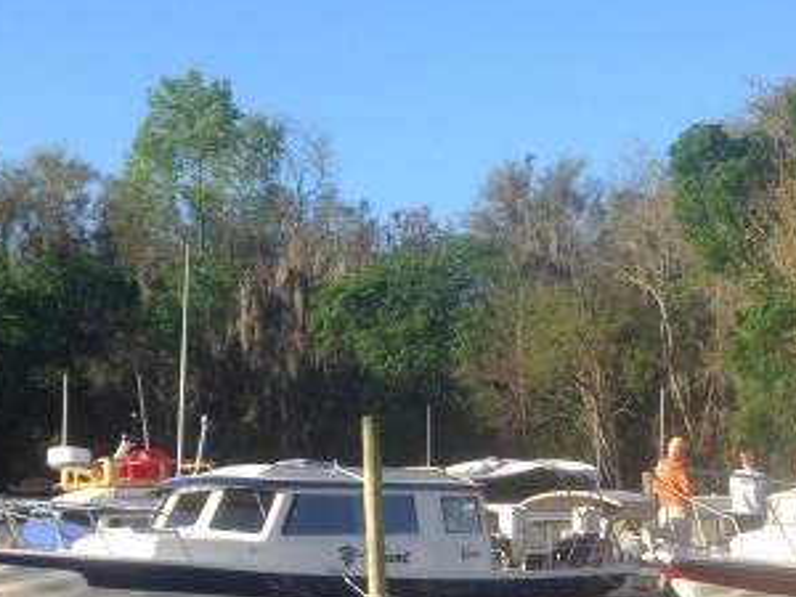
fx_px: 2024
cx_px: 724
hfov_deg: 21.7
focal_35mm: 88
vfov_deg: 16.6
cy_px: 509
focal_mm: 4.12
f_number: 2.4
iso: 50
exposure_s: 1/661
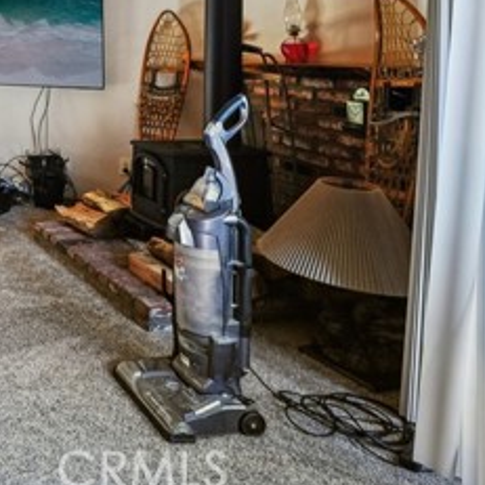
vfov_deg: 45.3
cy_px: 52
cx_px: -139
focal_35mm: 33
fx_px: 523
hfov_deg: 35.2
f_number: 9
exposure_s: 1/10
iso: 400
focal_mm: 14
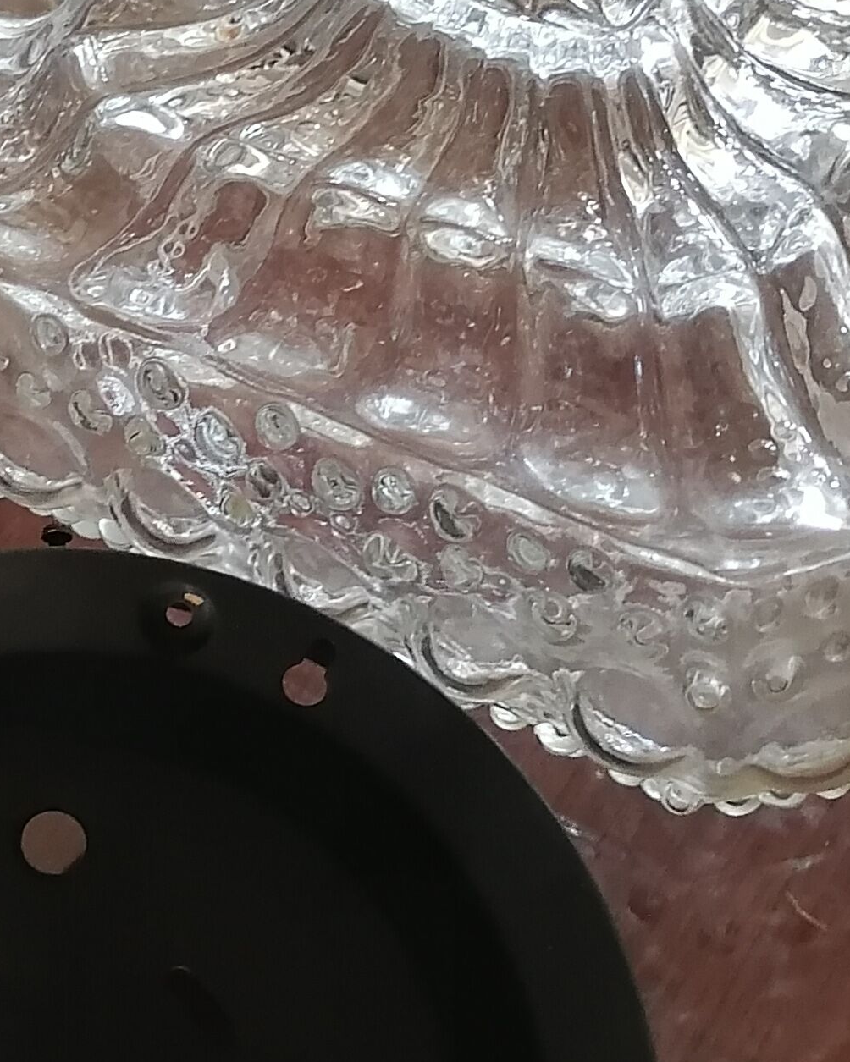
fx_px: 2641
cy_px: 514
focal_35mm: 84
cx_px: 8
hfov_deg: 17.9
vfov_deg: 22.7
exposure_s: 1/33.3
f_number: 1.8
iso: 640
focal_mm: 5.3
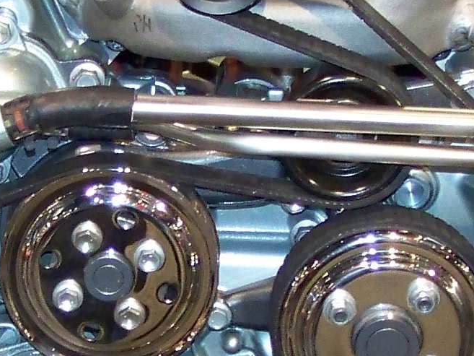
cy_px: 287
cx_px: 175
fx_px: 2753
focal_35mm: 201
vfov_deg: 7.4
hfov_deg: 9.8
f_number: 2.8
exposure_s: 1/40
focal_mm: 7.2
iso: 200
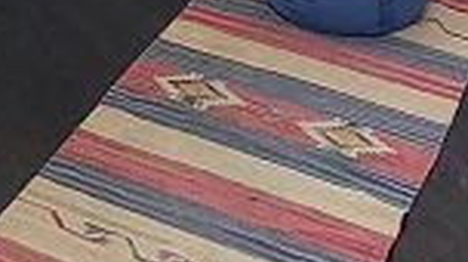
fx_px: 1202
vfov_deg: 9.7
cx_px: 148
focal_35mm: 97
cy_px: -512
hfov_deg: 21.9
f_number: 2.2
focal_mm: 1.74
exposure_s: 1/50
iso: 80
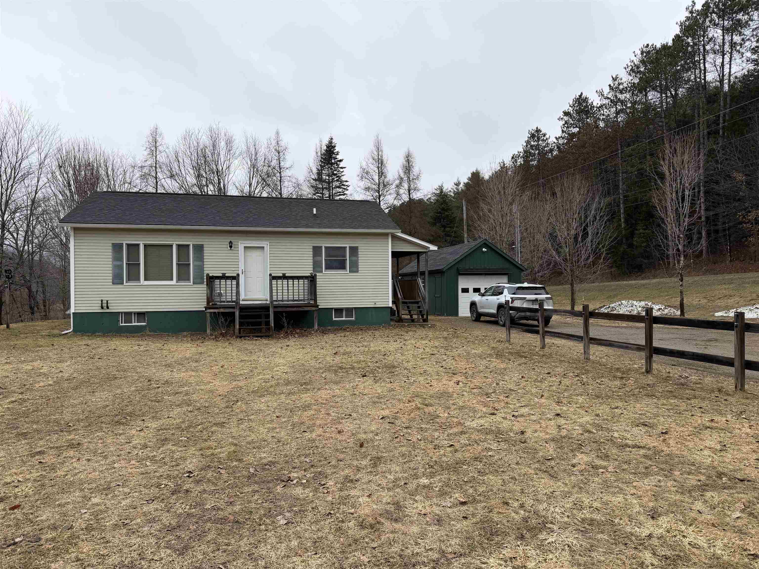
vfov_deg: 56.8
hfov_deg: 71.6
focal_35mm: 24
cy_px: 284
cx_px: 380
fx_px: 526
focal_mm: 6.76
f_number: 1.78
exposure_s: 1/2053
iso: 80
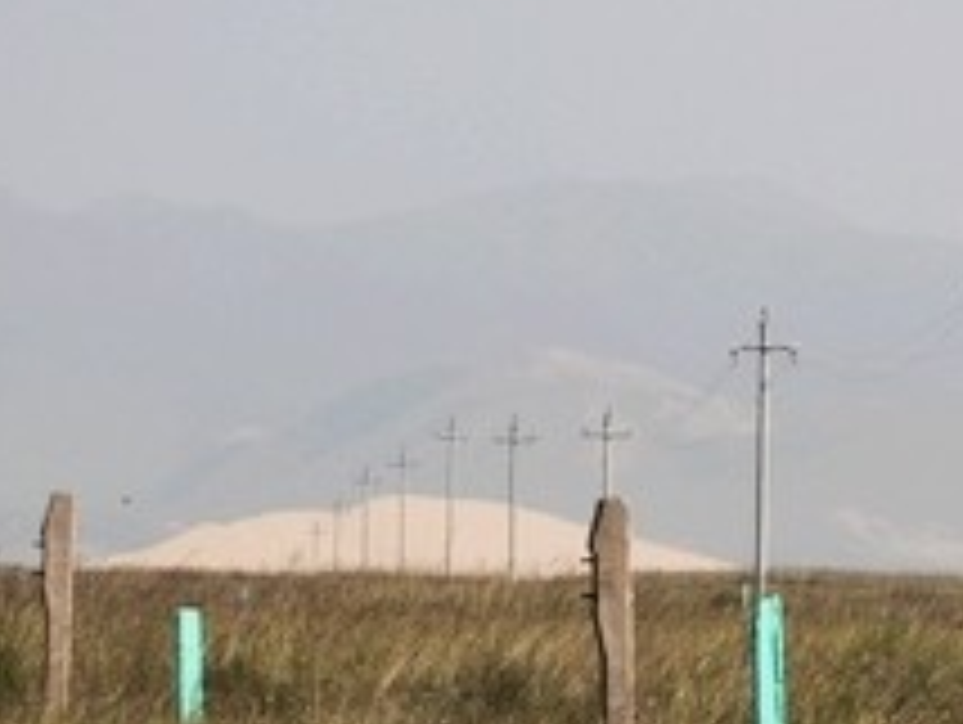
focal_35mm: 365
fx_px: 10178
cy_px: 542
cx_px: 621
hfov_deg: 5.4
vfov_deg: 4.1
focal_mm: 85
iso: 200
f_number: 6.3
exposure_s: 1/2000
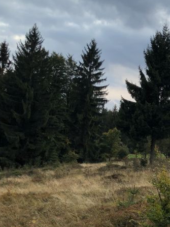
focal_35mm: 69
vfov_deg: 27.9
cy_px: 158
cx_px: 231
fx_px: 451
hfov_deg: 19.4
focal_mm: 3.99
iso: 32
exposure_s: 1/120
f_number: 1.8
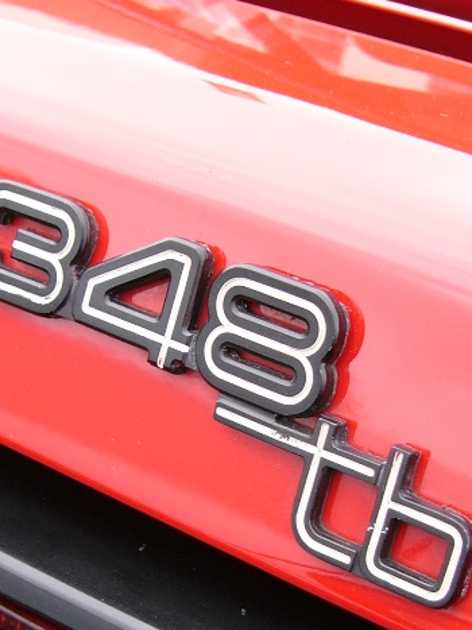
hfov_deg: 18.7
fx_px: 1437
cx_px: 229
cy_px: 426
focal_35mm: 79
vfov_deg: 24.6
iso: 50
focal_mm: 6
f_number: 2.8
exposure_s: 1/60
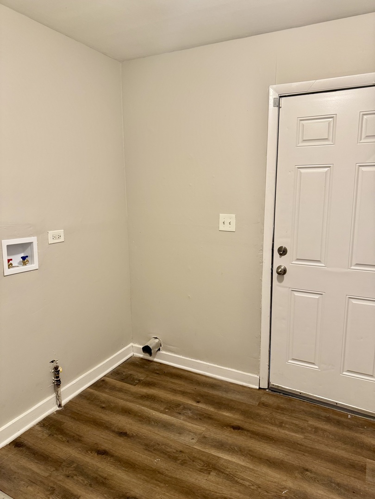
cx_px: 188
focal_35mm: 24
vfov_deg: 71.6
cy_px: 250
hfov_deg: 56.8
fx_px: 347
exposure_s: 1/60
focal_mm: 6.76
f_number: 1.78
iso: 250
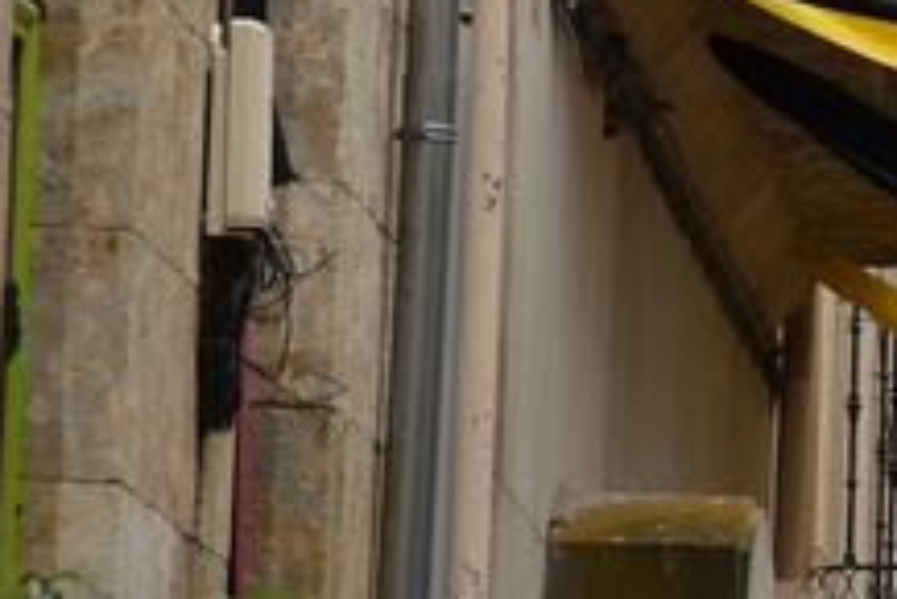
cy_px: -103
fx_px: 14762
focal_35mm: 592
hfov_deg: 3.5
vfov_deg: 2.3
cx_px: 1790
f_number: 8
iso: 400
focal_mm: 95
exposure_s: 1/250
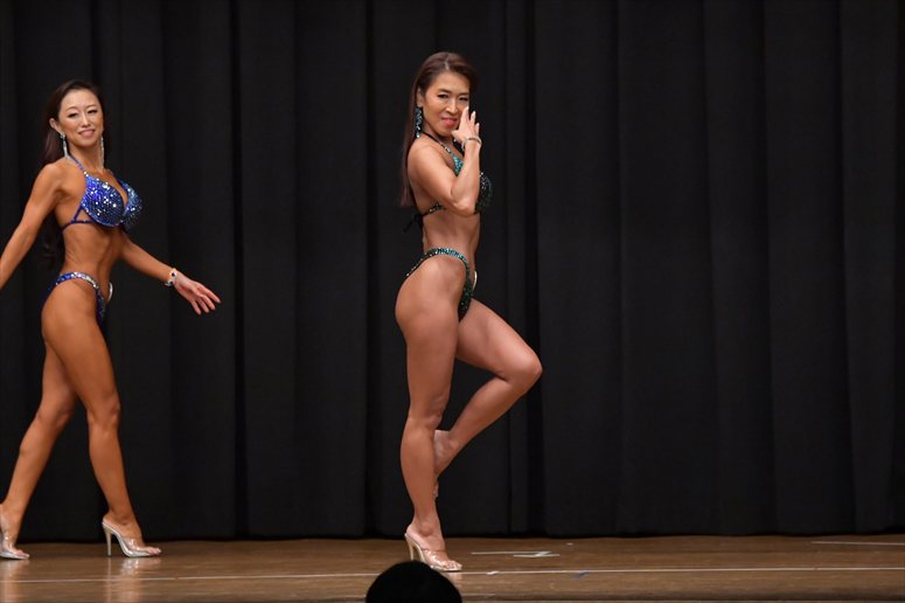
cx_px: 452
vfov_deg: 5.7
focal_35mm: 240
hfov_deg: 8.6
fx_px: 6030
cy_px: 302
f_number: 5.6
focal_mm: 160
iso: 6400
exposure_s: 1/400
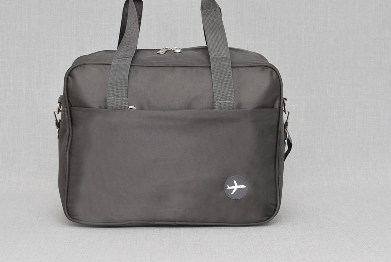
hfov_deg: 29.2
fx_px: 750
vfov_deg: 19.8
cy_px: 104
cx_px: 173
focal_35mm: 69
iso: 100
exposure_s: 1/60
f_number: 5.6
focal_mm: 38
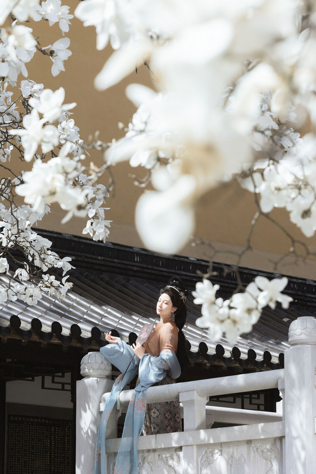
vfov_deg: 17.8
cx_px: 158
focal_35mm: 115
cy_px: 237
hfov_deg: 11.9
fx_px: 1514
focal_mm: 115
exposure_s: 1/200
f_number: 7.1
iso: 100
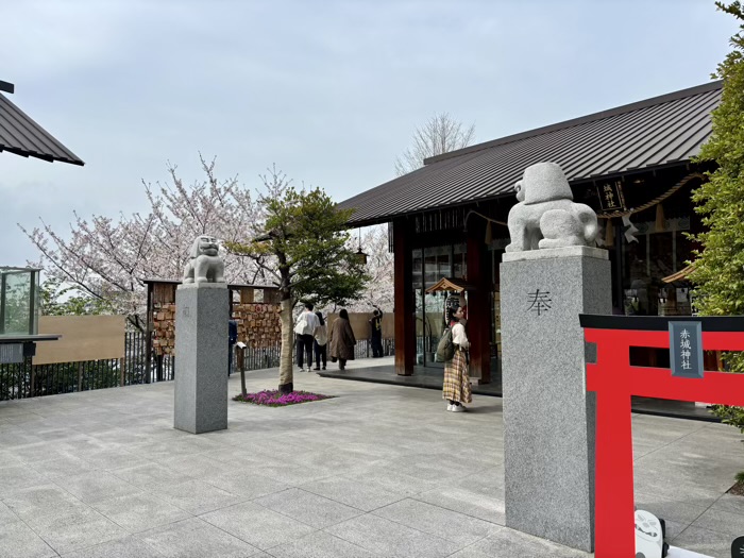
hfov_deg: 67.3
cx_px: 372
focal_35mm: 26
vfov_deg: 53.1
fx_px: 559
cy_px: 279
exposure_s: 1/4082
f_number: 1.6
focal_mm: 5.96
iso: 50
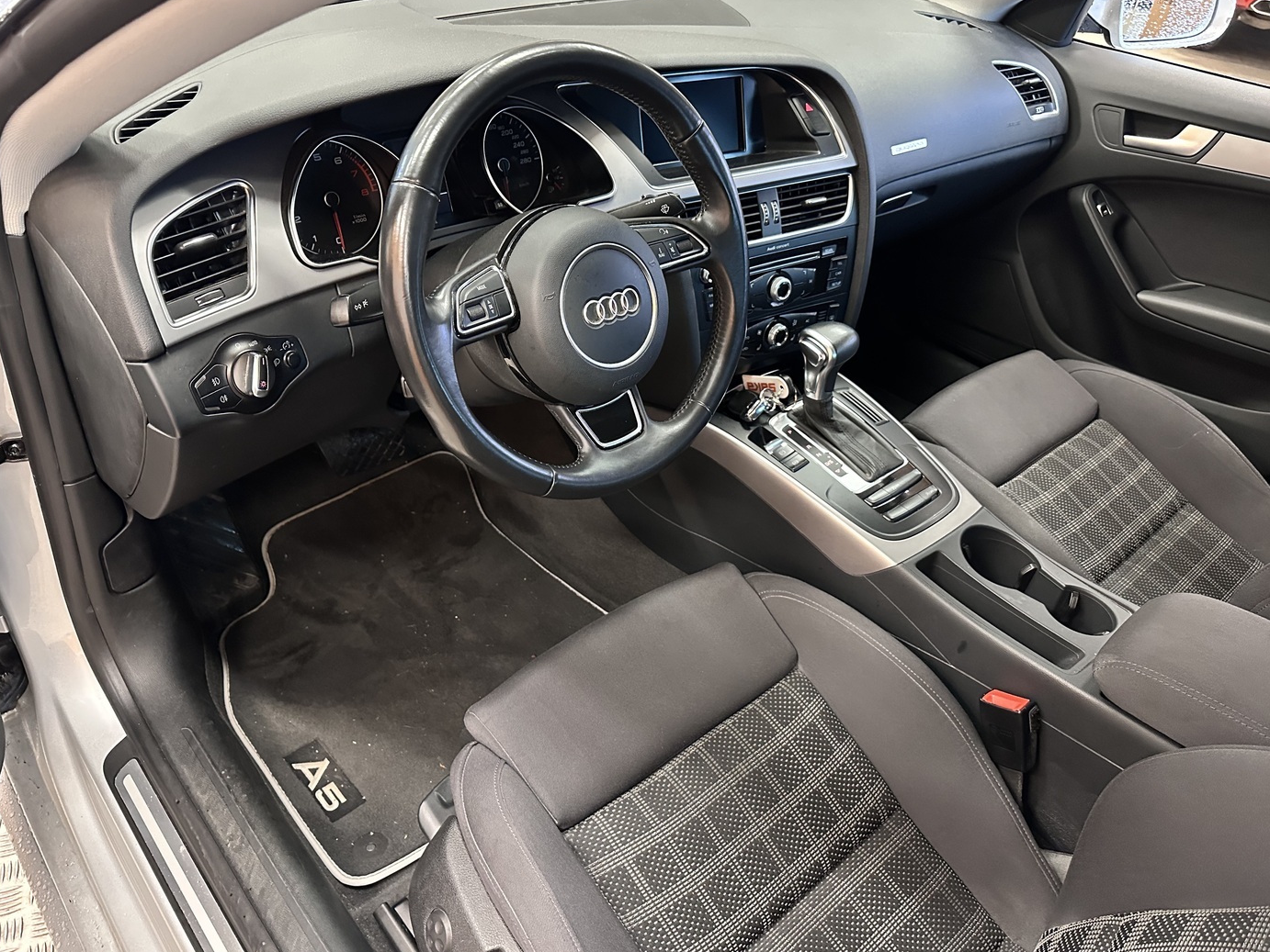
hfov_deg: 69.4
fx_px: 917
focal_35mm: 25
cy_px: 491
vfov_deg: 54.9
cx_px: 653
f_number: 1.78
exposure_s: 1/33
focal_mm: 6.86
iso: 800
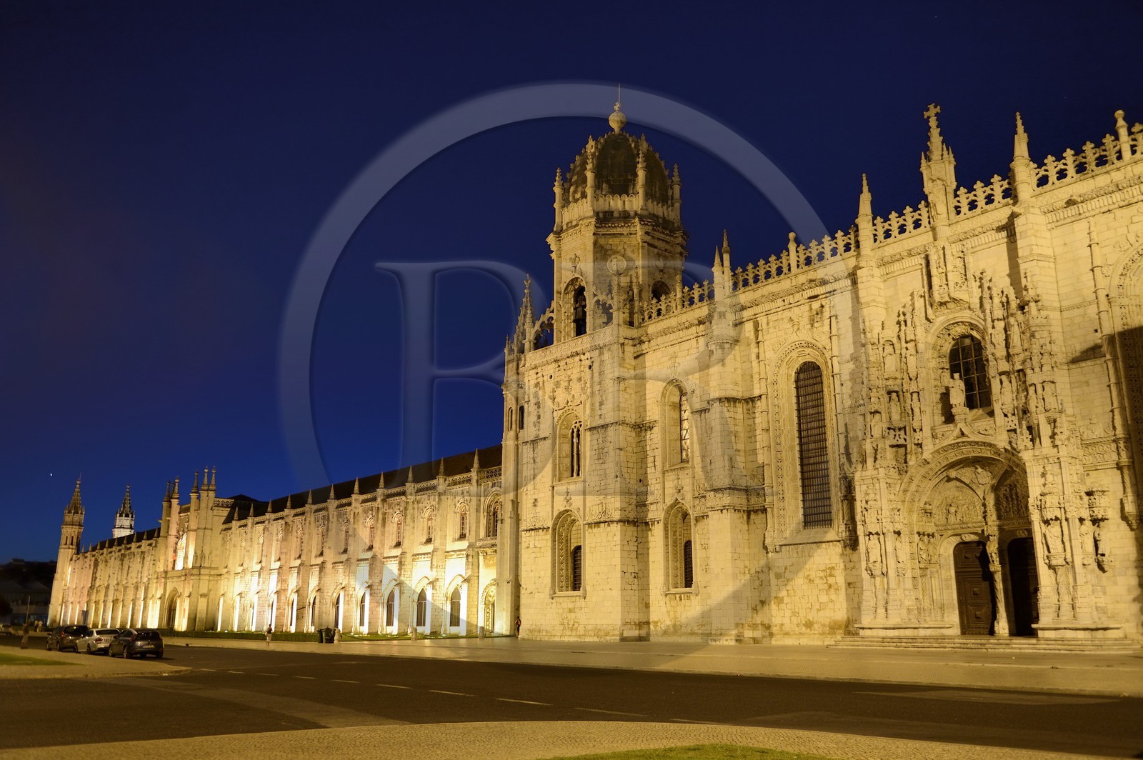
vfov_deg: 42.3
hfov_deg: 60.3
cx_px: 572
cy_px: 380
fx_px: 983
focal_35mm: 31
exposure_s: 1/15
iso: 1600
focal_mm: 31
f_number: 3.2
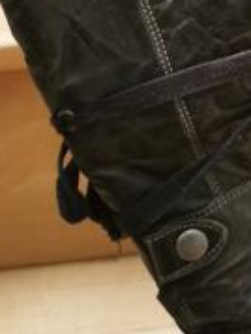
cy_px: -56
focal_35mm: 97
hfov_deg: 14.9
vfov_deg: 19.2
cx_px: 287
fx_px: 936
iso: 500
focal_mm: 5.58
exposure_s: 1/40
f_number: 1.8
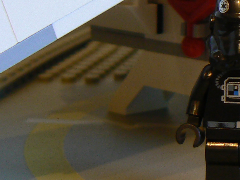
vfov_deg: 11.0
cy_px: 17
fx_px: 929
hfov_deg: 14.4
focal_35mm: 134
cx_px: 270
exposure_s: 1/50
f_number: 3.2
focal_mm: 6
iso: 100
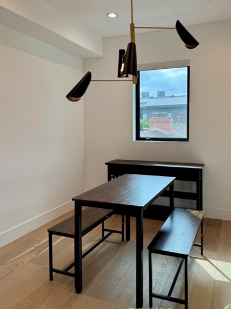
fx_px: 258
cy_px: 135
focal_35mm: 29
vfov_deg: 61.5
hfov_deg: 48.0
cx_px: 133
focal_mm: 6.76
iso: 64
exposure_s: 1/258
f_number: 1.78
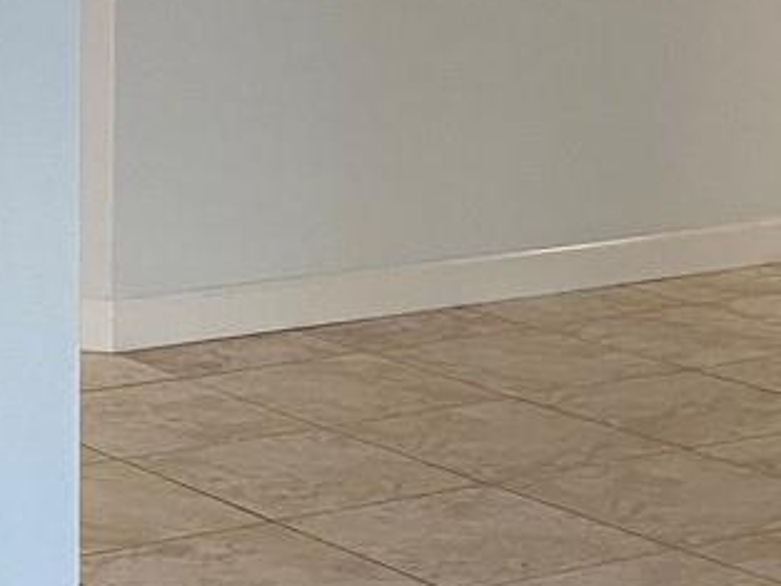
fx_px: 3002
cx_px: -17
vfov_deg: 11.1
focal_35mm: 133
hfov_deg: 14.6
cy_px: 22
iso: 100
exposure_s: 1/60
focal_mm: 4.25
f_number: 1.8
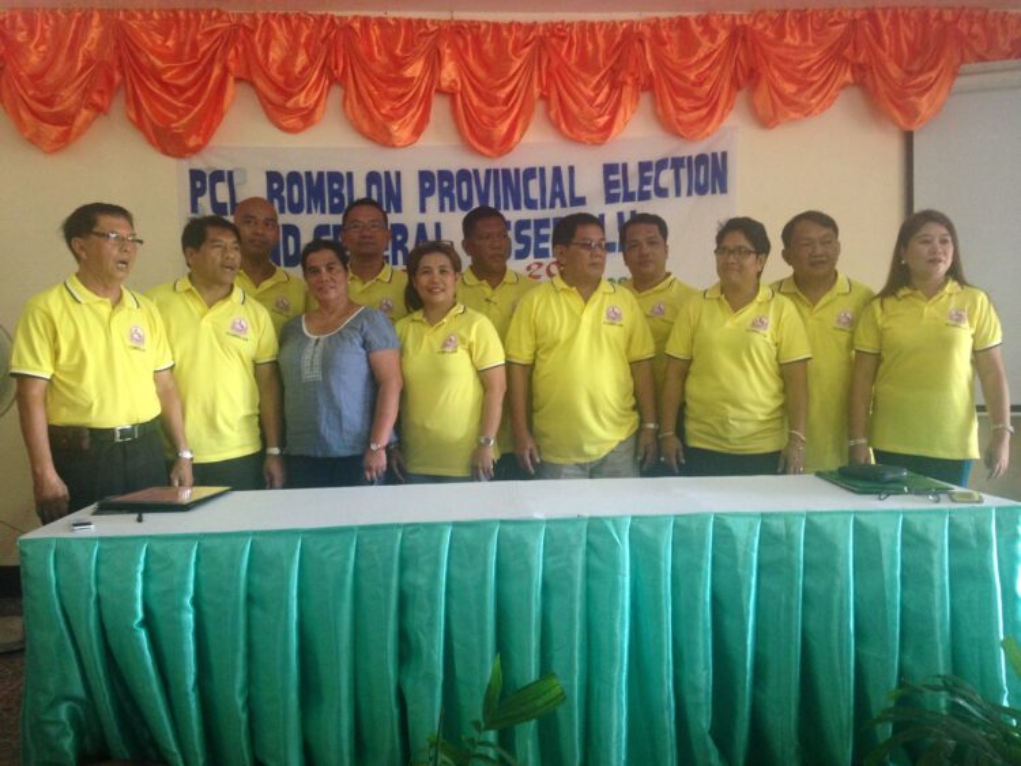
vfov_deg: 43.0
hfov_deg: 55.3
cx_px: 510
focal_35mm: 33
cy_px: 383
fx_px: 974
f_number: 2.4
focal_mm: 4.12
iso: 160
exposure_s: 1/20
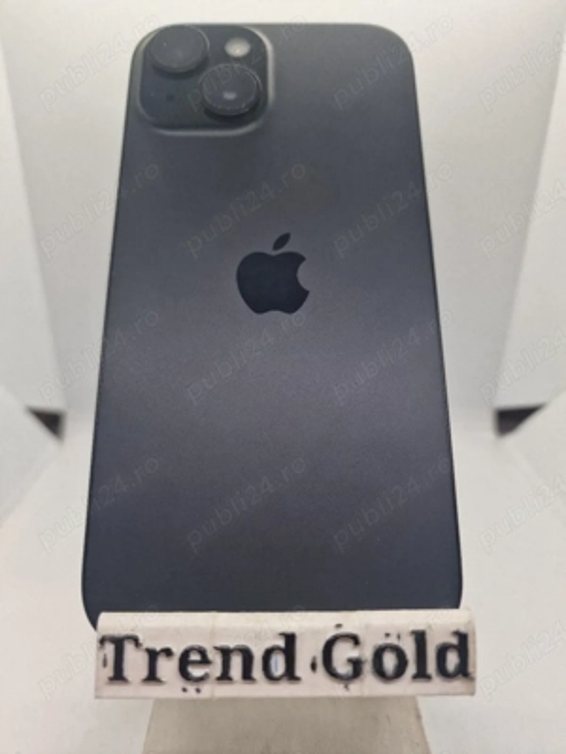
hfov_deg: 58.9
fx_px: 501
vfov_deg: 73.9
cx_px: 283
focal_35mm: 23
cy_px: 377
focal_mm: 6.4
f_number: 1.8
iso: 50
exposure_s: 1/100
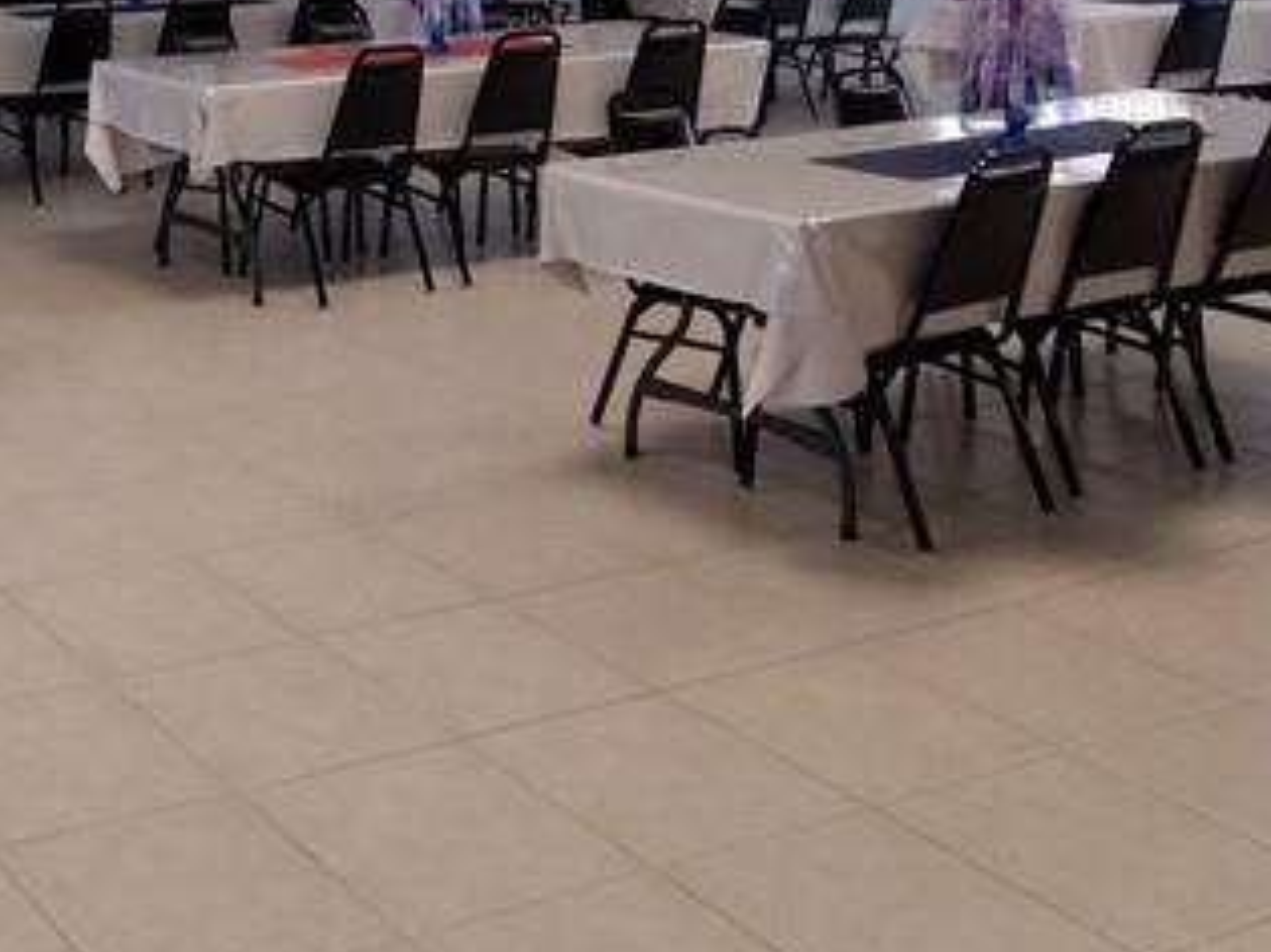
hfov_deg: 32.3
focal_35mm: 52
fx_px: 1909
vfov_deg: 26.1
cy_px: -65
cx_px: -137
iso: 278
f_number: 2.2
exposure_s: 1/60
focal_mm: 1.66
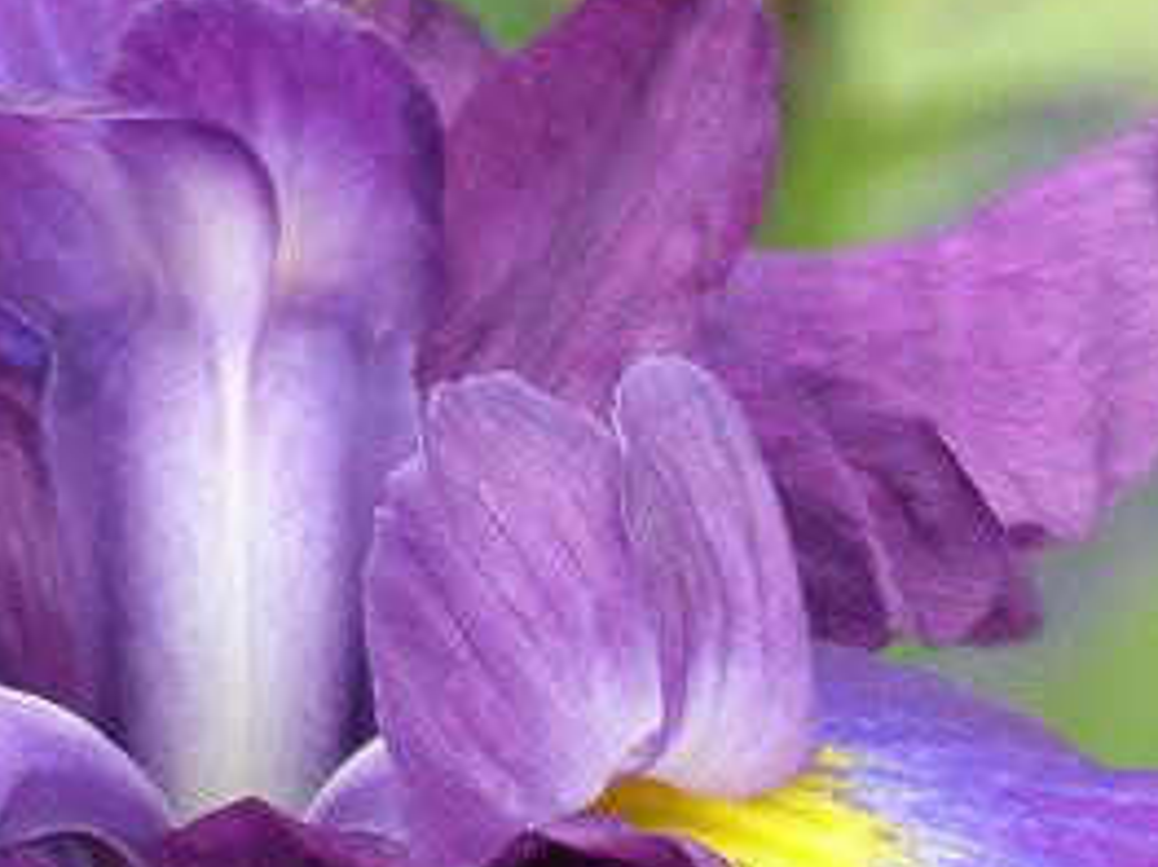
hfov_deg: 3.6
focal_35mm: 552
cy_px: 744
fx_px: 18457
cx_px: 586
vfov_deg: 2.7
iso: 125
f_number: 5.1
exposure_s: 1/125
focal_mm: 28.1
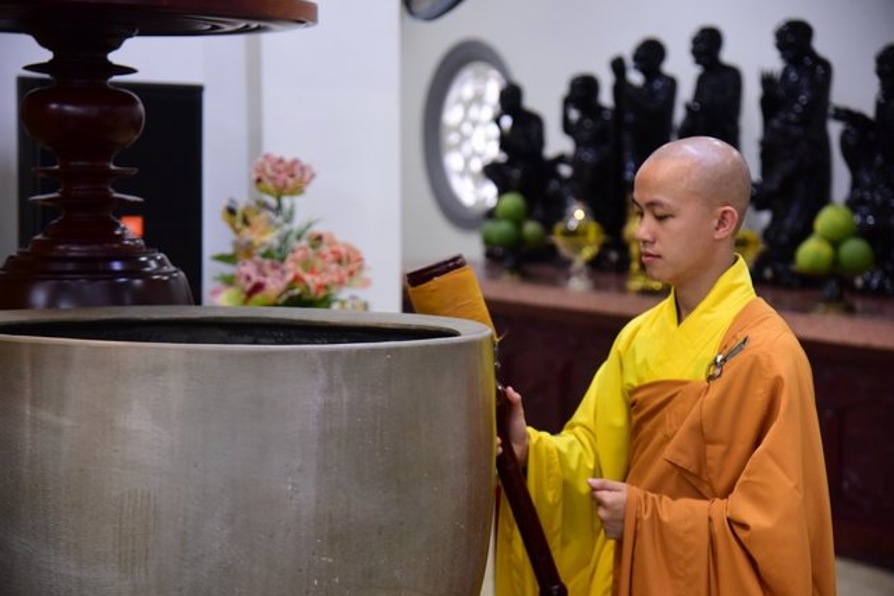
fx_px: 1962
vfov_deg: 17.3
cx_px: 447
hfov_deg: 25.7
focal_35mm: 79
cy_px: 299
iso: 2500
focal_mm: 78
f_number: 4.5
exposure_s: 1/50
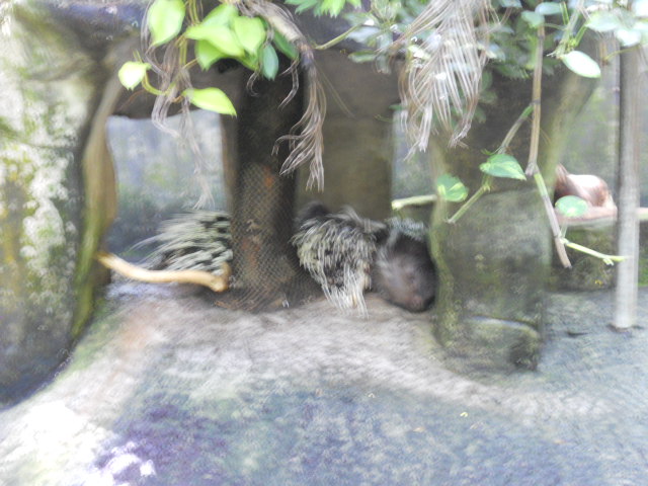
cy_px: 243
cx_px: 324
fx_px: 1217
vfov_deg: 22.6
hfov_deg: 29.8
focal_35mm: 65
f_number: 5.3
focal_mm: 11.7
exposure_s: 1/10
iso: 400
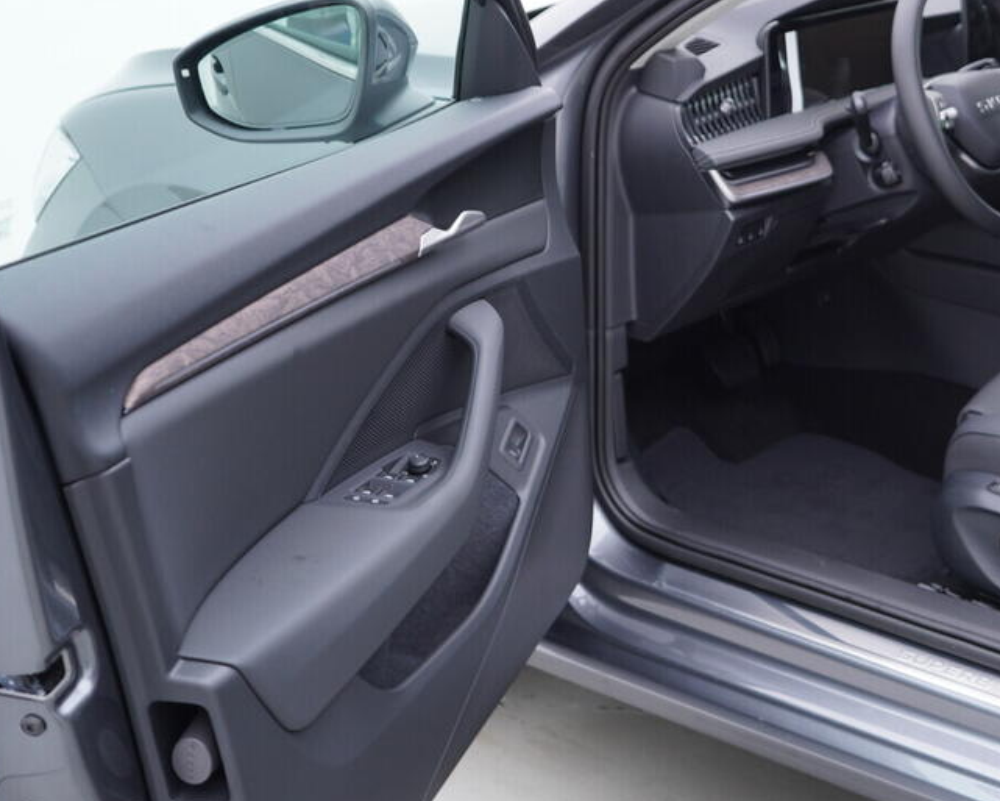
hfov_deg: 33.8
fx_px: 1598
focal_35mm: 54
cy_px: 304
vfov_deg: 28.0
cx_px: 780
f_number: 2.8
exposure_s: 1/40
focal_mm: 24
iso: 160
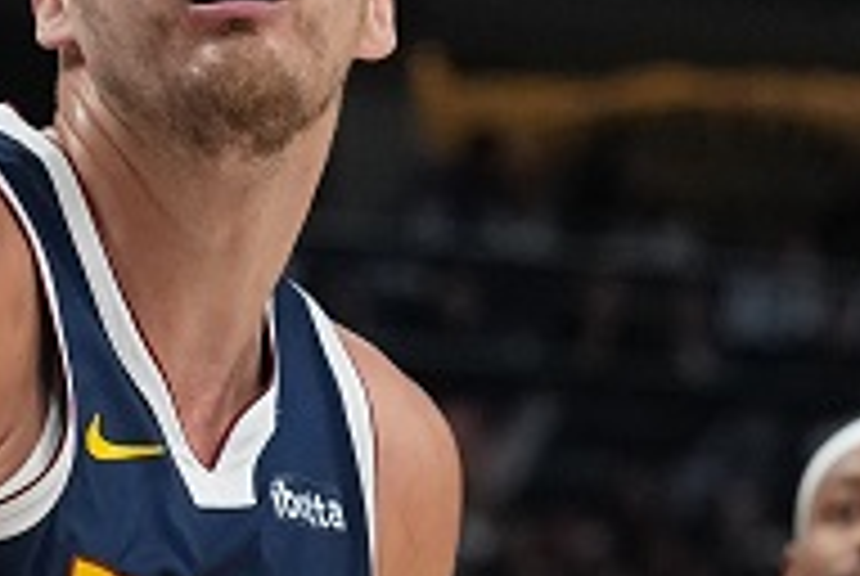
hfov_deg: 3.9
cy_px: 612
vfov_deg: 2.6
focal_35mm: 533
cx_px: -266
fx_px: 12752
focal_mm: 85
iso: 3200
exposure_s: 1/1250
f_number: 3.2
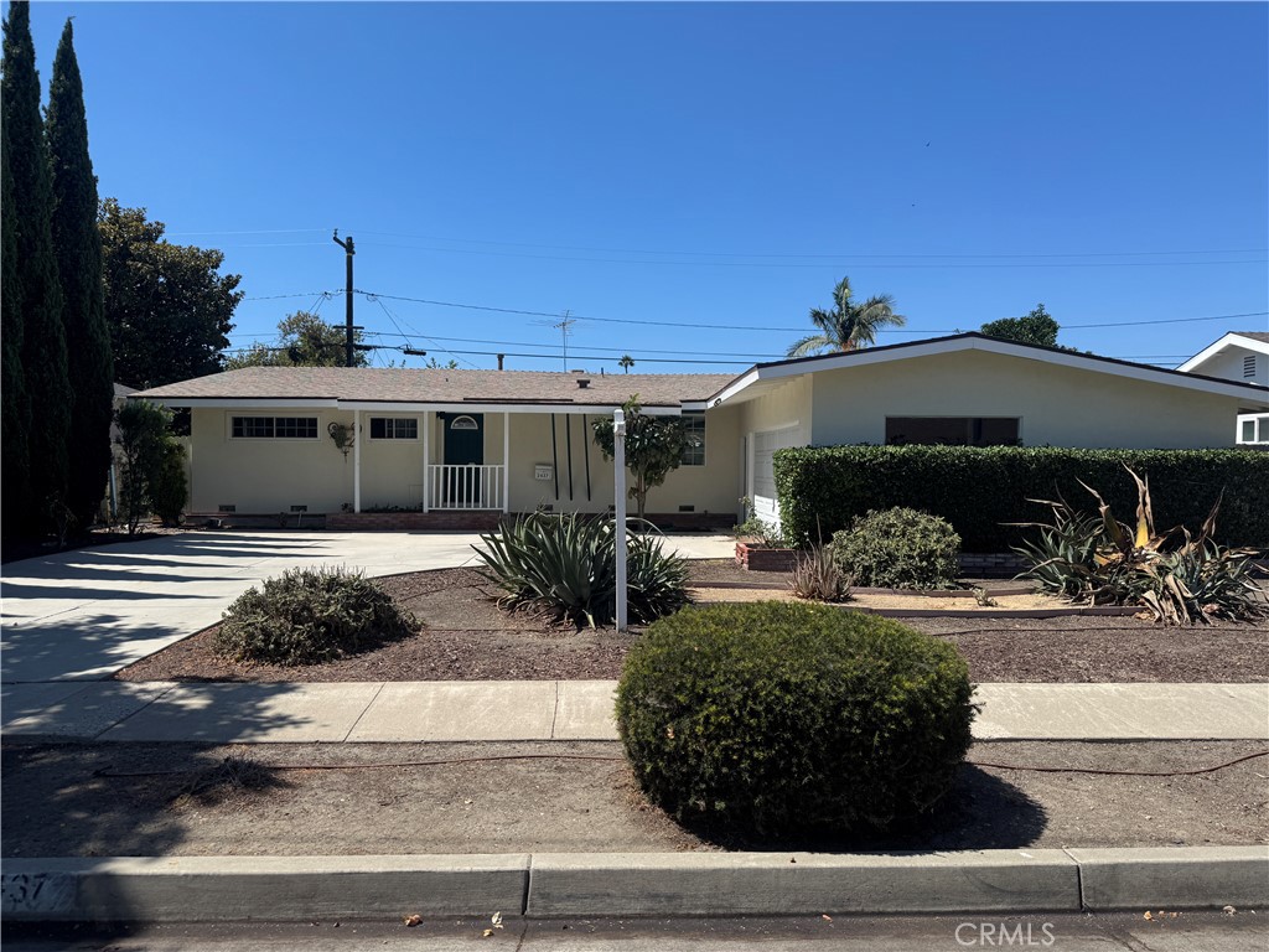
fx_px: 880
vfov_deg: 56.8
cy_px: 476
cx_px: 634
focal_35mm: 24
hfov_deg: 71.6
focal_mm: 6.76
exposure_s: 1/4950
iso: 80
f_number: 1.78
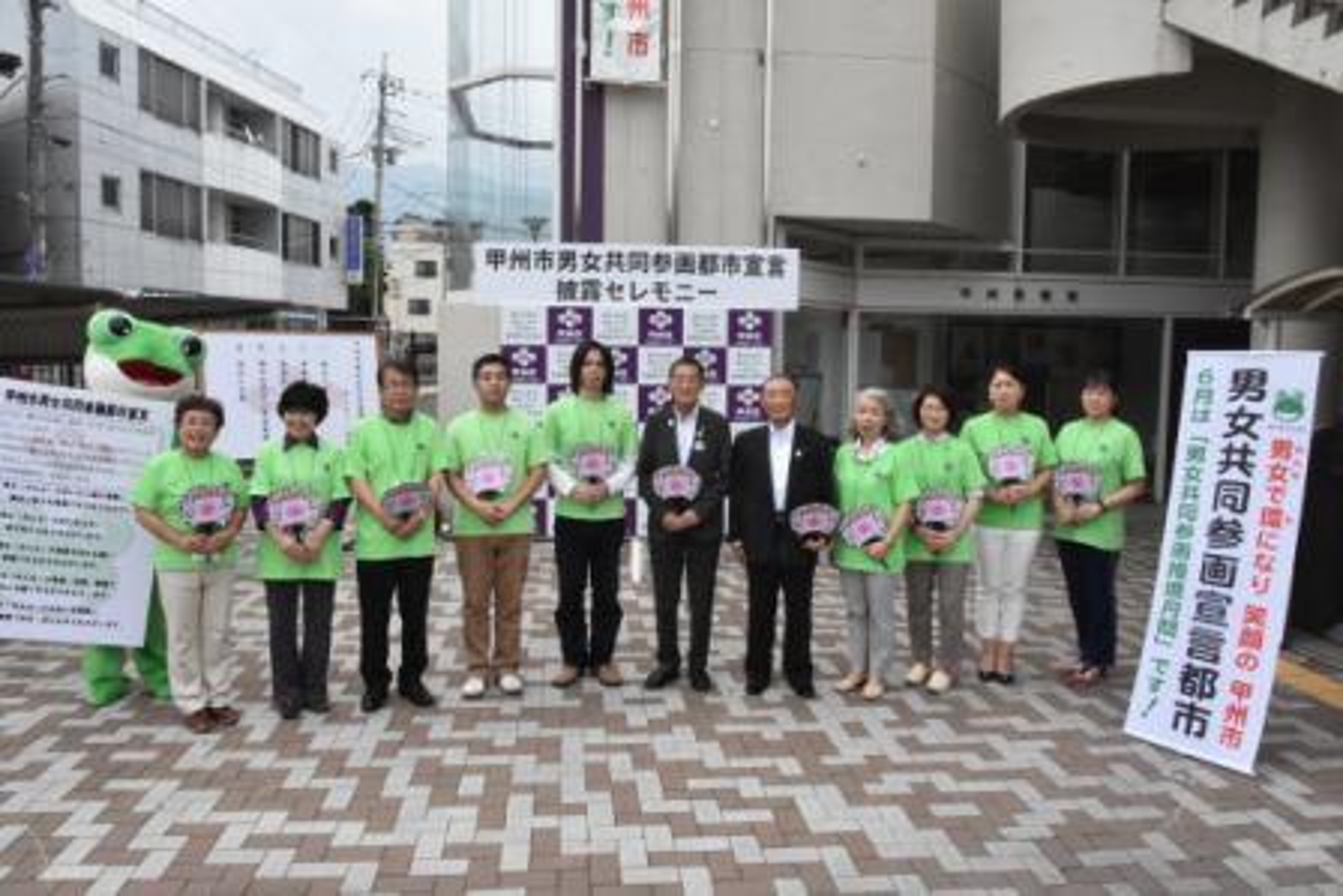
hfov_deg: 67.4
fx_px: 1008
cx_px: 672
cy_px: 448
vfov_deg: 48.0
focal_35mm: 27
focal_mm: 18
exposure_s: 1/250
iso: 2000
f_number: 22
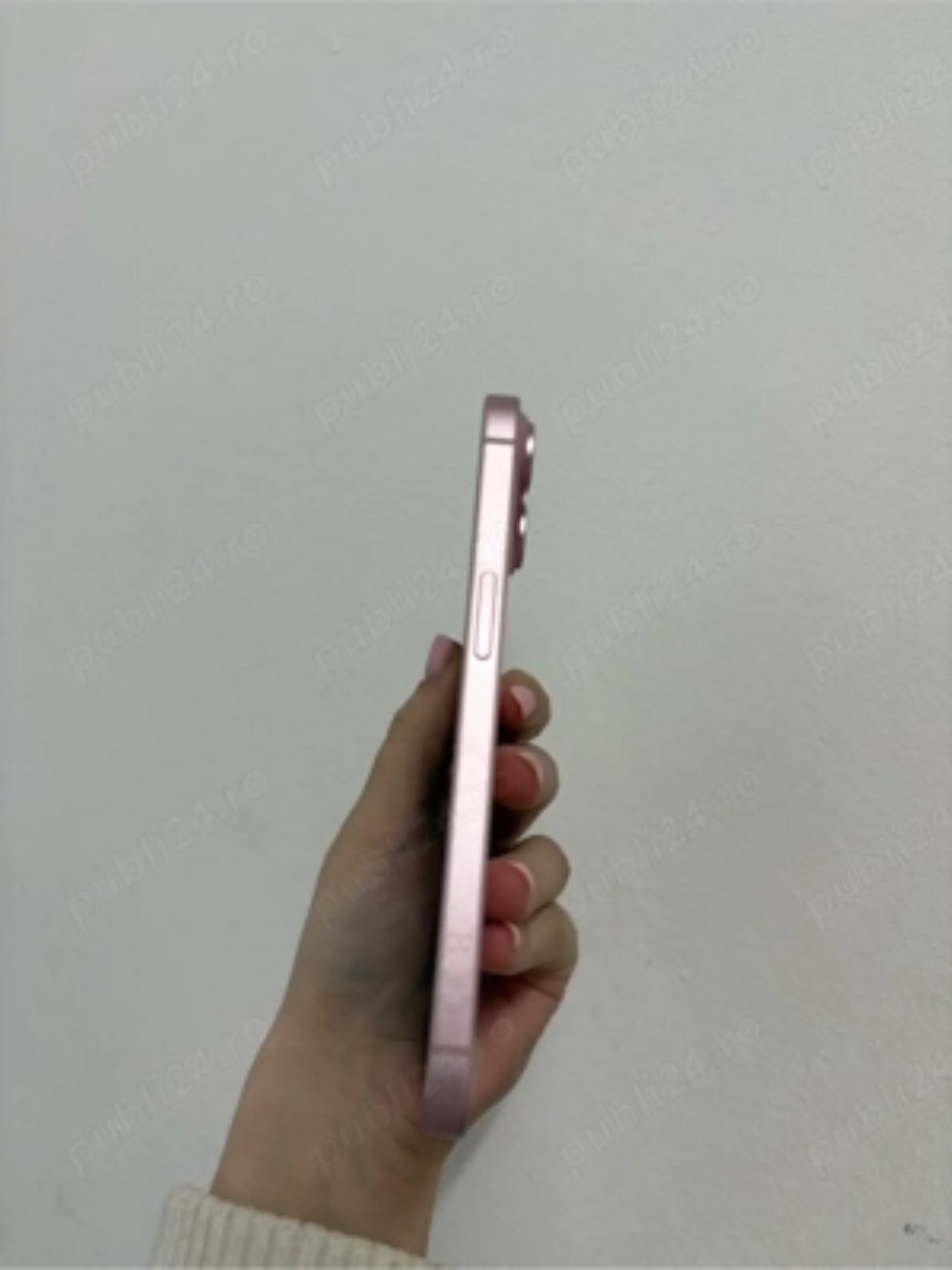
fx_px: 953
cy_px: 635
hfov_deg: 53.1
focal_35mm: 26
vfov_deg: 67.3
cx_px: 476
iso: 80
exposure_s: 1/50
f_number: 1.6
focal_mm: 5.96
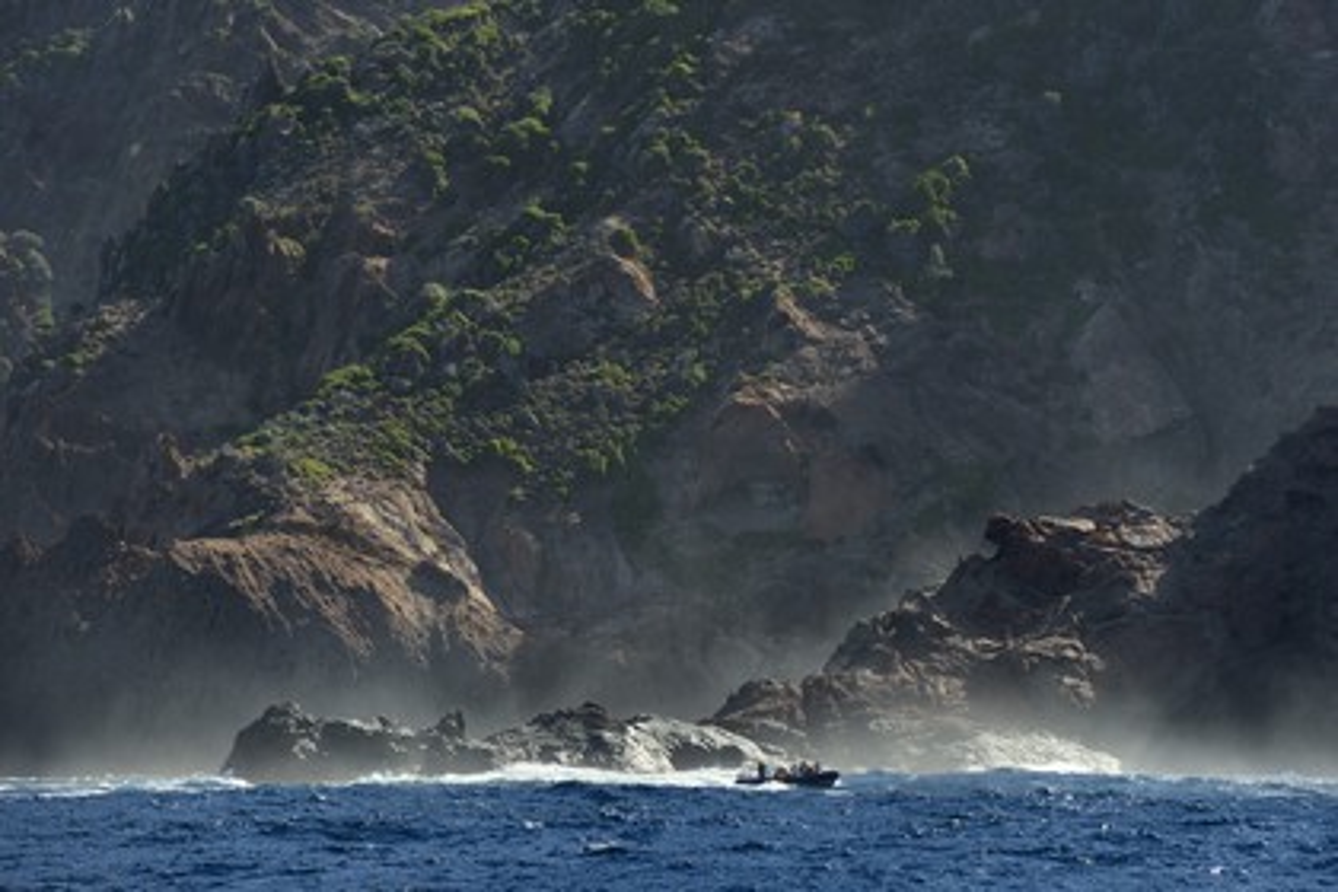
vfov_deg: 6.9
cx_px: 669
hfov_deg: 10.3
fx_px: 7433
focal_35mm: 200
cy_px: 446
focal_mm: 200
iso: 400
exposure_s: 1/640
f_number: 10
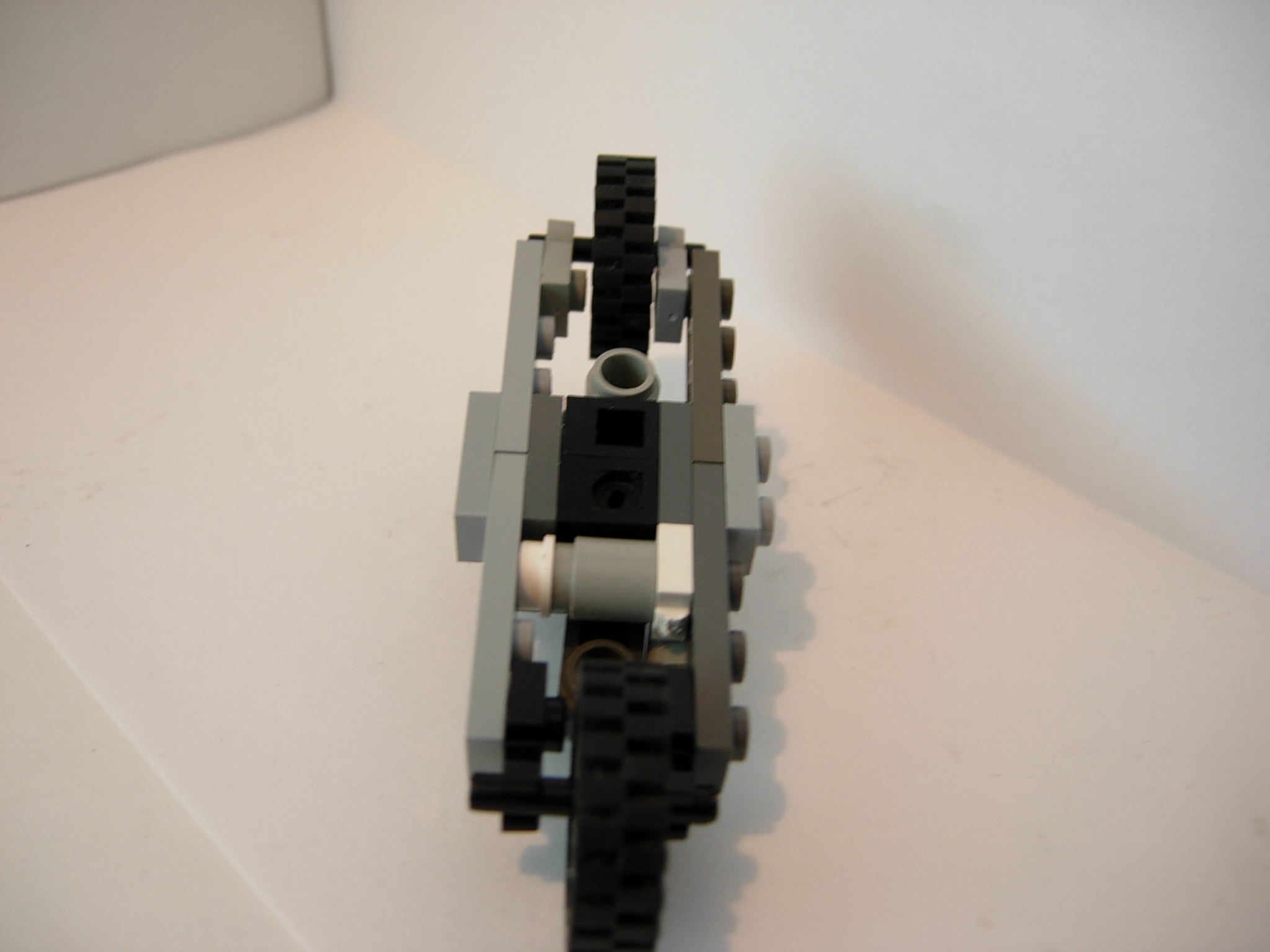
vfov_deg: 39.7
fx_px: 1321
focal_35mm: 36
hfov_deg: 51.4
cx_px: 635
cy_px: 476
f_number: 2.7
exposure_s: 1/18.4
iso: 50
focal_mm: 7.5
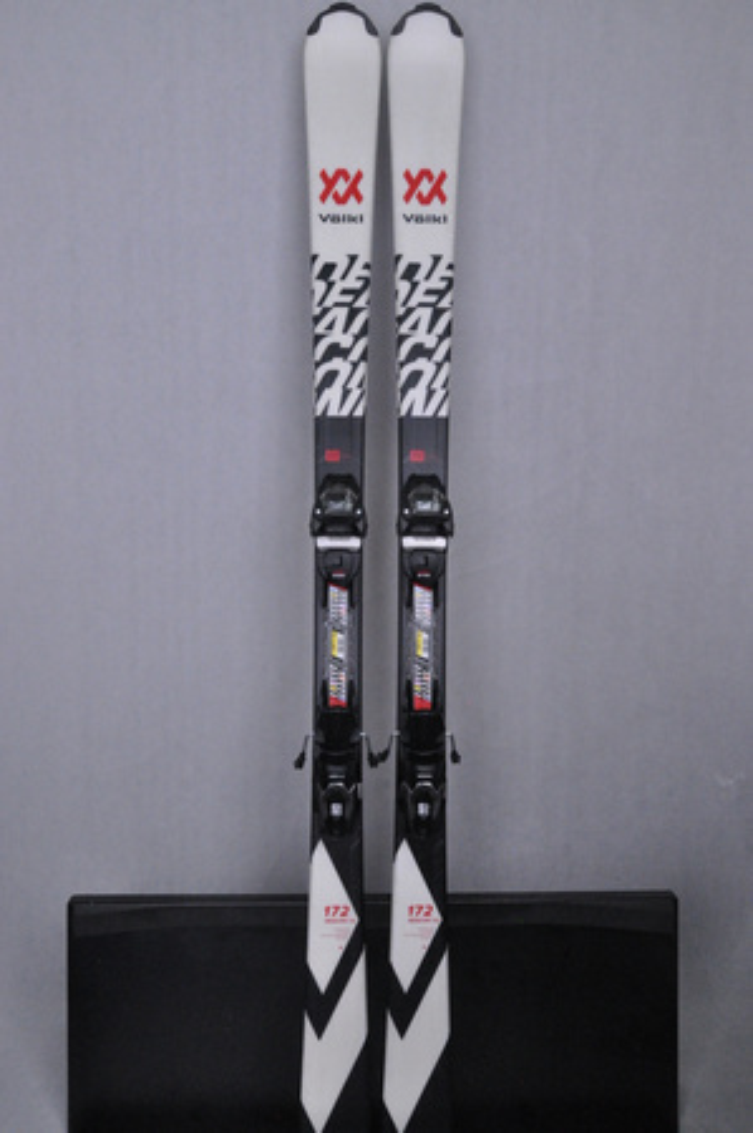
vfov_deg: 57.3
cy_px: 566
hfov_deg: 39.9
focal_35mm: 33
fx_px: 1038
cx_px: 376
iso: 3200
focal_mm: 22
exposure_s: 1/125
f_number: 11
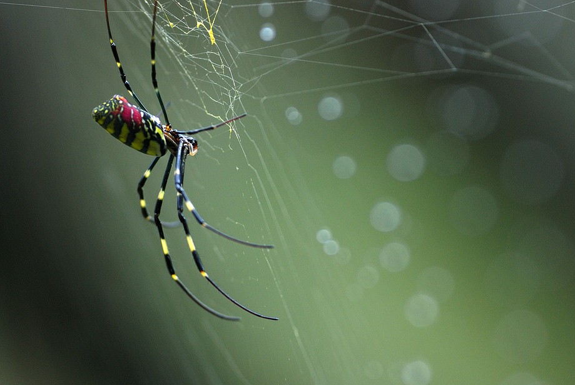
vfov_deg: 2.9
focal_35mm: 480
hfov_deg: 4.3
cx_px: 276
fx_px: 7675
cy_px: 184
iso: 400
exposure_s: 1/160
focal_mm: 300
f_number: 5.6
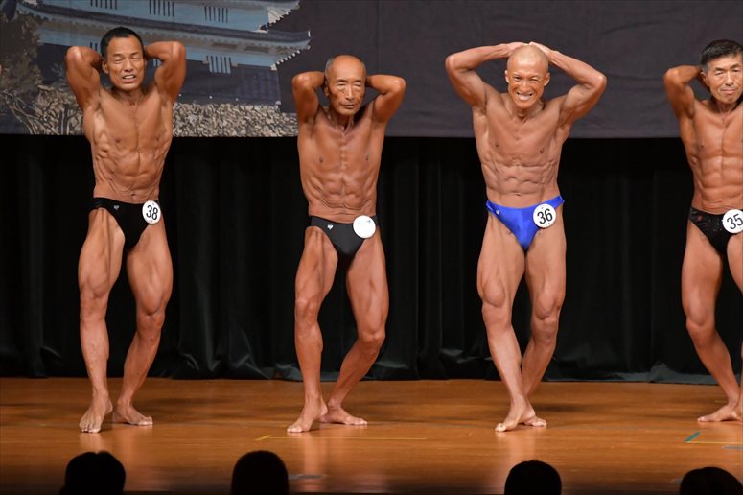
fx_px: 5879
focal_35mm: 285
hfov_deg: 7.2
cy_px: 248
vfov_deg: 4.8
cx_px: 372
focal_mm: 190
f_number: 5.6
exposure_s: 1/400
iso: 5000
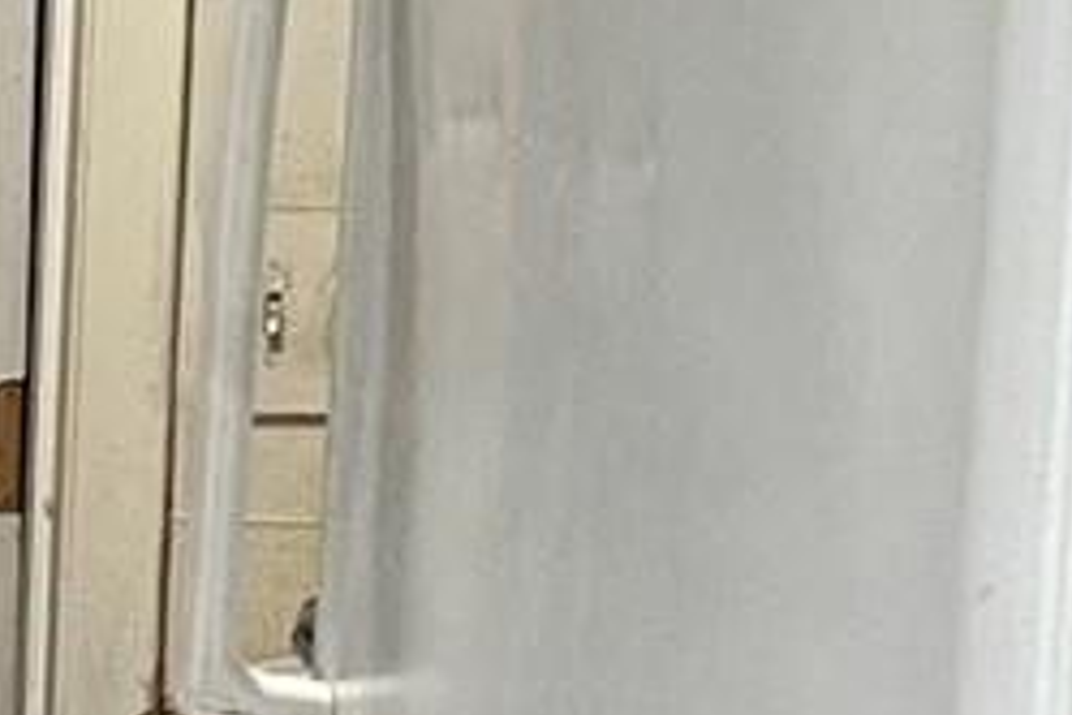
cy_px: 612
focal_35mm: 174
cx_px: -874
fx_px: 5181
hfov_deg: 11.0
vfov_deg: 7.9
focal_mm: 5.7
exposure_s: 1/60
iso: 320
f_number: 1.5
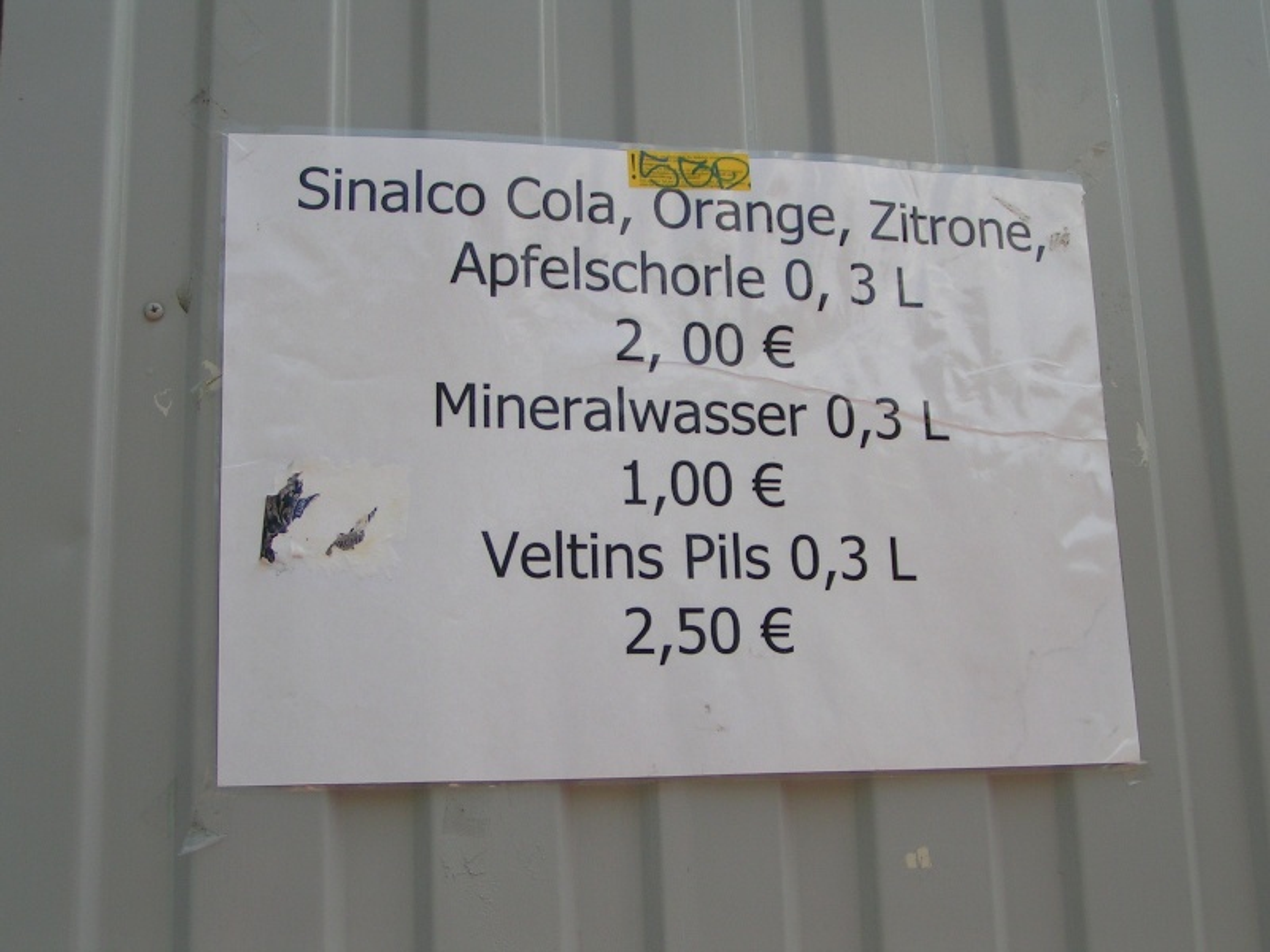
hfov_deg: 43.9
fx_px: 1578
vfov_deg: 33.6
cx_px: 635
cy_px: 476
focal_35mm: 43
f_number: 2.8
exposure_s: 1/800
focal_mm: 6.6
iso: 50
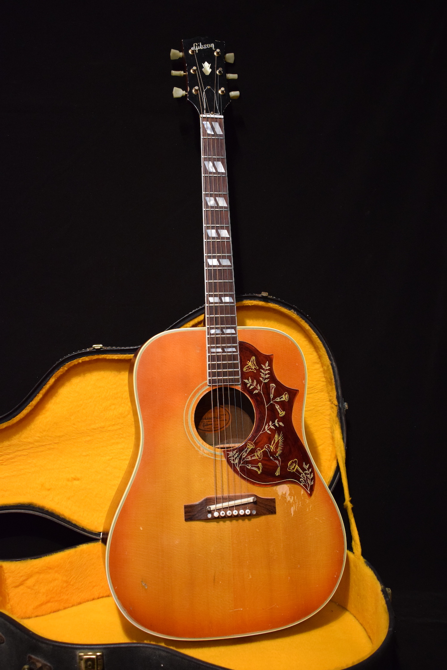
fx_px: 670
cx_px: 224
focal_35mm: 36
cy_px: 335
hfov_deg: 36.9
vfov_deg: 53.1
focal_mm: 24
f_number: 4
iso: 2800
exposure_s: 1/30
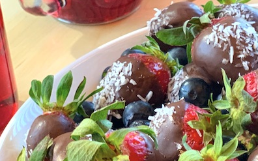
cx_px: 288
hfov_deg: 15.6
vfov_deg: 9.9
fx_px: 914
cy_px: 192
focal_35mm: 130
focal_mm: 6
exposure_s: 1/60
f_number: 2.4
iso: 160
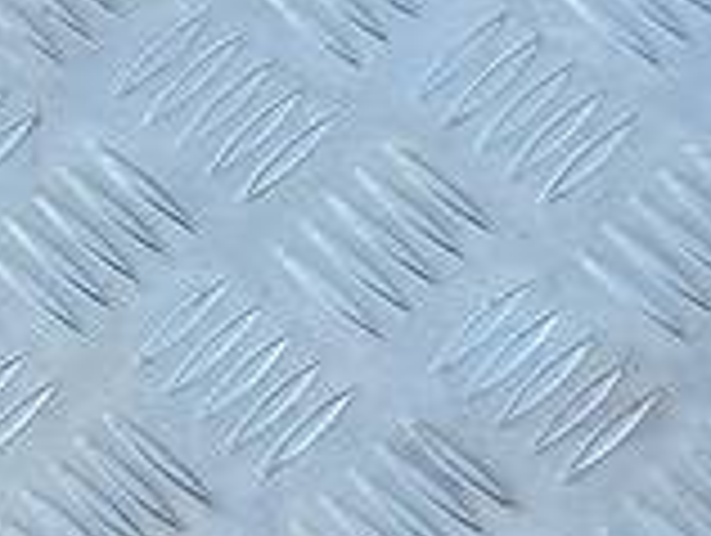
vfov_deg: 8.5
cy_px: 1212
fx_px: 3332
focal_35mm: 162
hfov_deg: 9.4
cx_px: -1480
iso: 50
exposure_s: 1/100
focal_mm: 4.6
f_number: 1.8
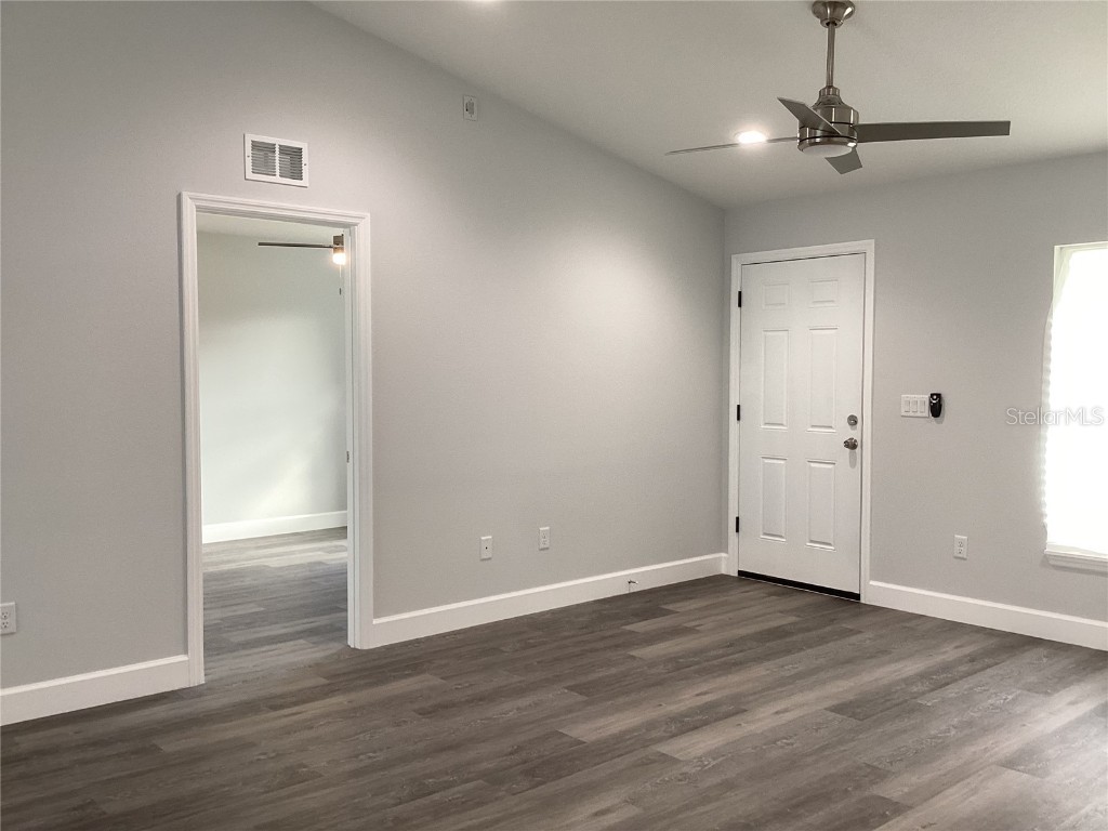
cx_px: 554
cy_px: 416
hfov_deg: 58.4
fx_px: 992
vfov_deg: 45.4
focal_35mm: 31
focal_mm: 3.3
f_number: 2.4
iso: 100
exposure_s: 1/60
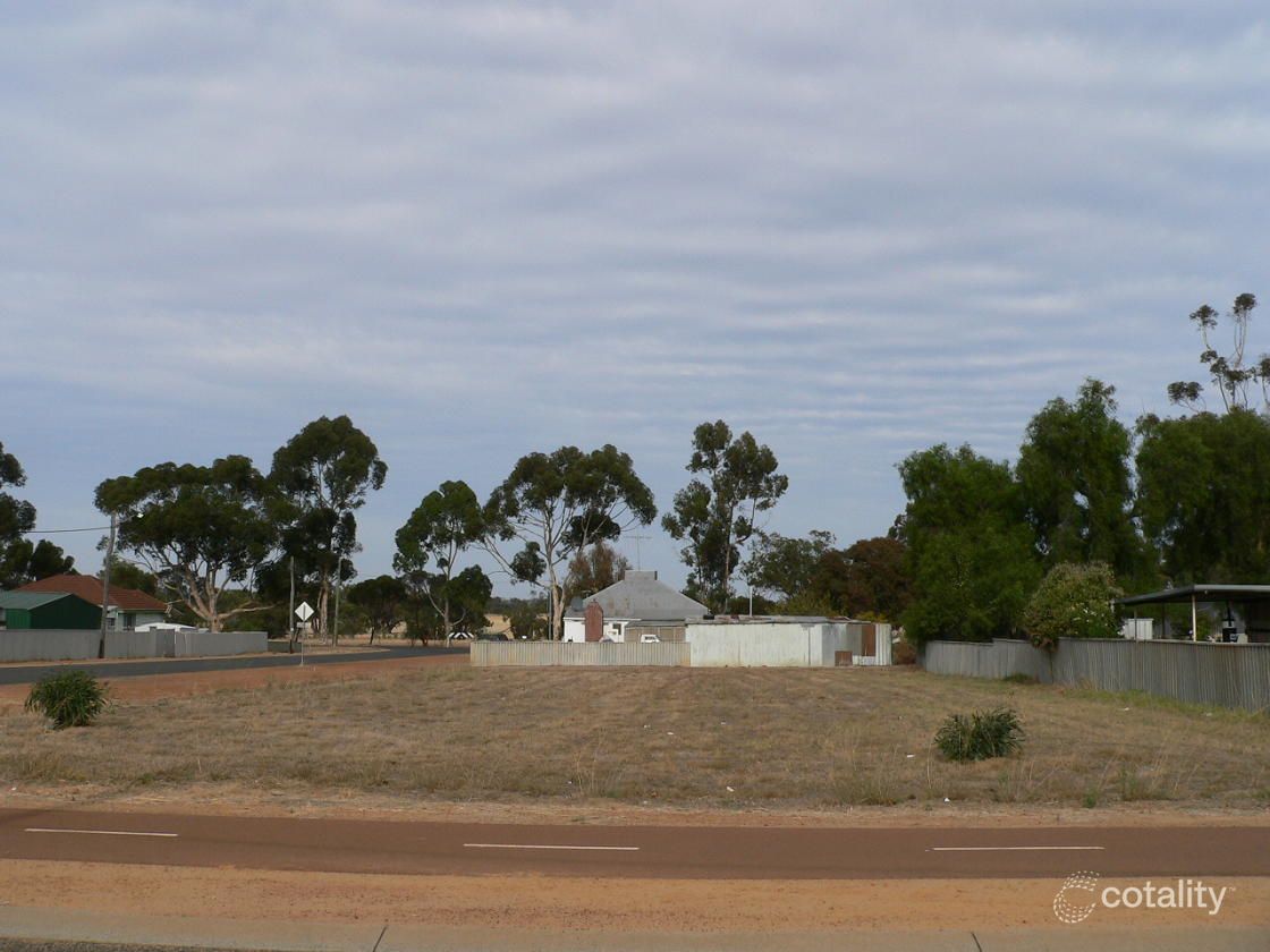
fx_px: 1321
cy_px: 476
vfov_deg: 39.7
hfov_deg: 51.4
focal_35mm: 36
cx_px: 635
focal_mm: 6
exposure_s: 1/500
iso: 80
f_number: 5.6
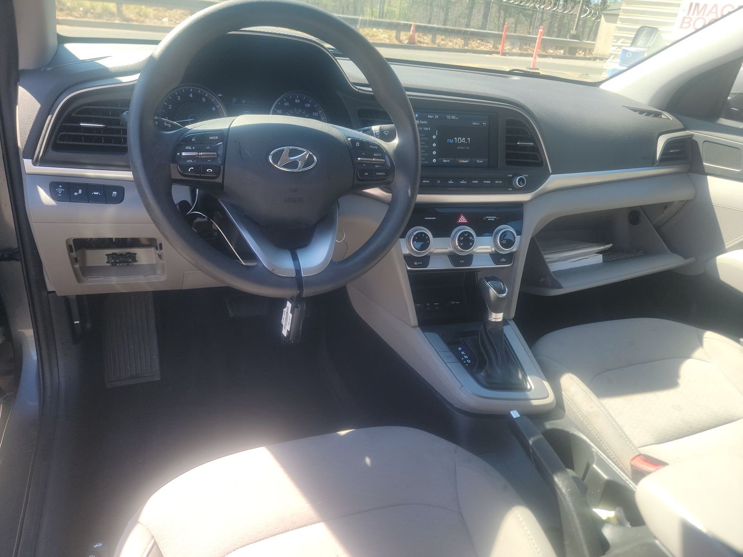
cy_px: 278
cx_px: 372
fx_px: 515
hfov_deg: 71.6
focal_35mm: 24
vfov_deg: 56.8
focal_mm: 6.7
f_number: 1.8
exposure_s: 1/119
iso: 56
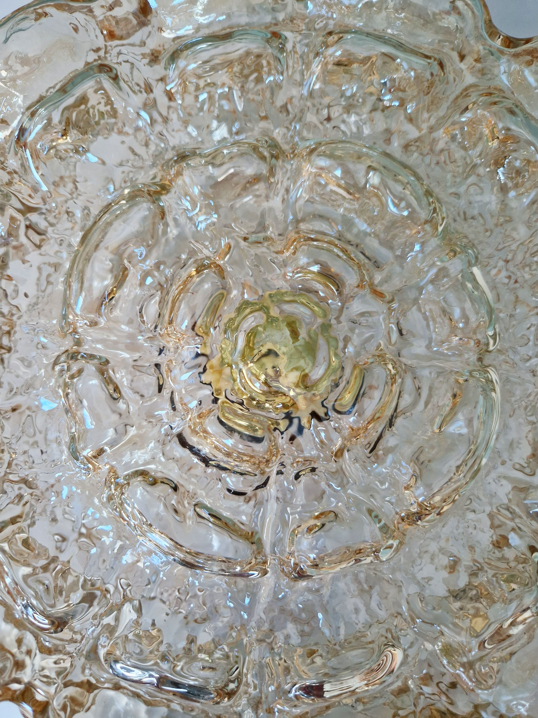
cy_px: 359
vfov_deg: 73.9
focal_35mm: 23
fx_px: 477
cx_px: 269
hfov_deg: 58.9
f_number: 1.8
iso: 200
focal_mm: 5.4
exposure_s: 1/182
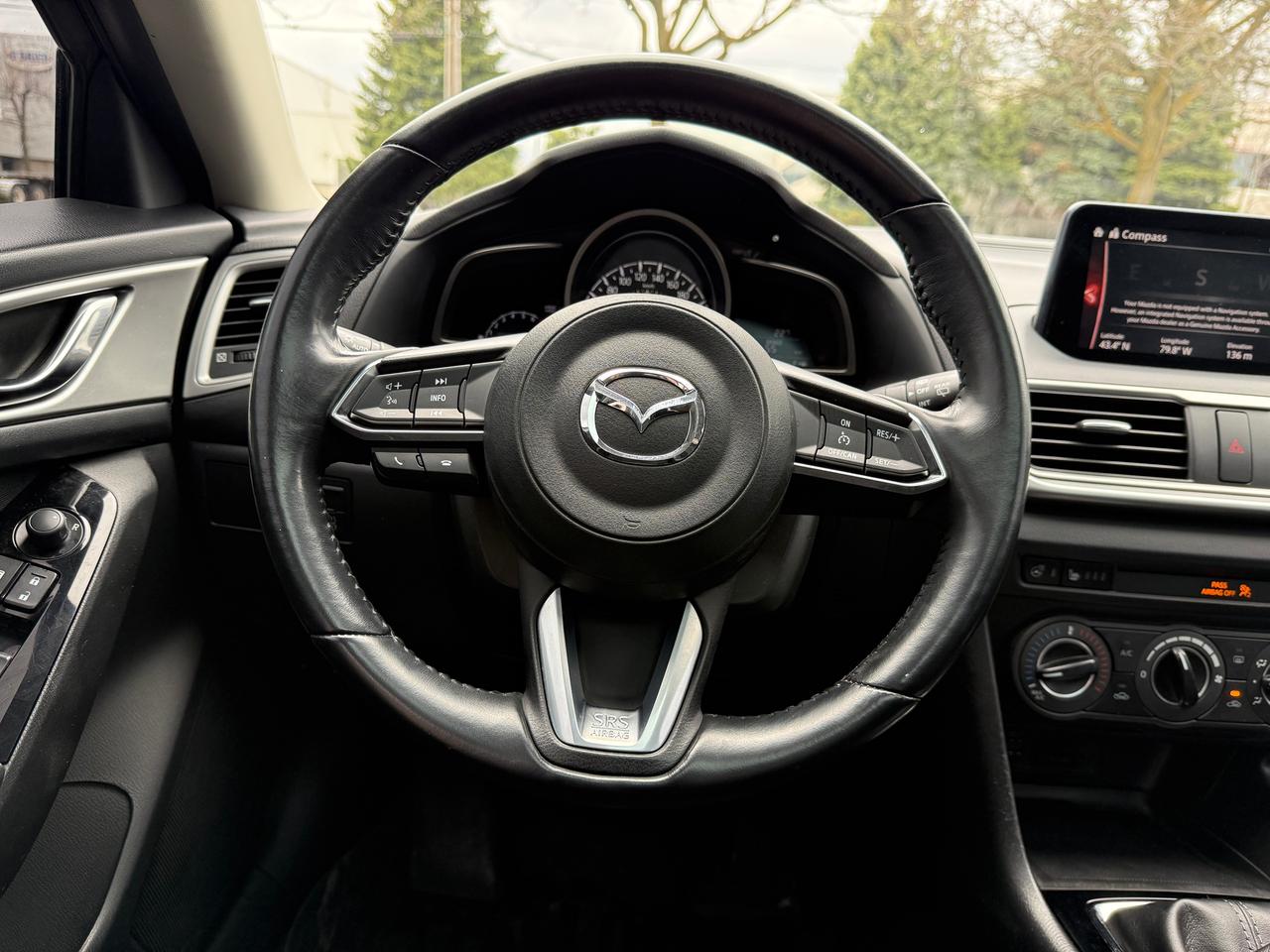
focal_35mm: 24
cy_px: 476
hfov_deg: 71.6
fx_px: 881
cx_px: 635
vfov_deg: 56.8
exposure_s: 1/121
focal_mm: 6.76
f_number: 1.78
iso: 200
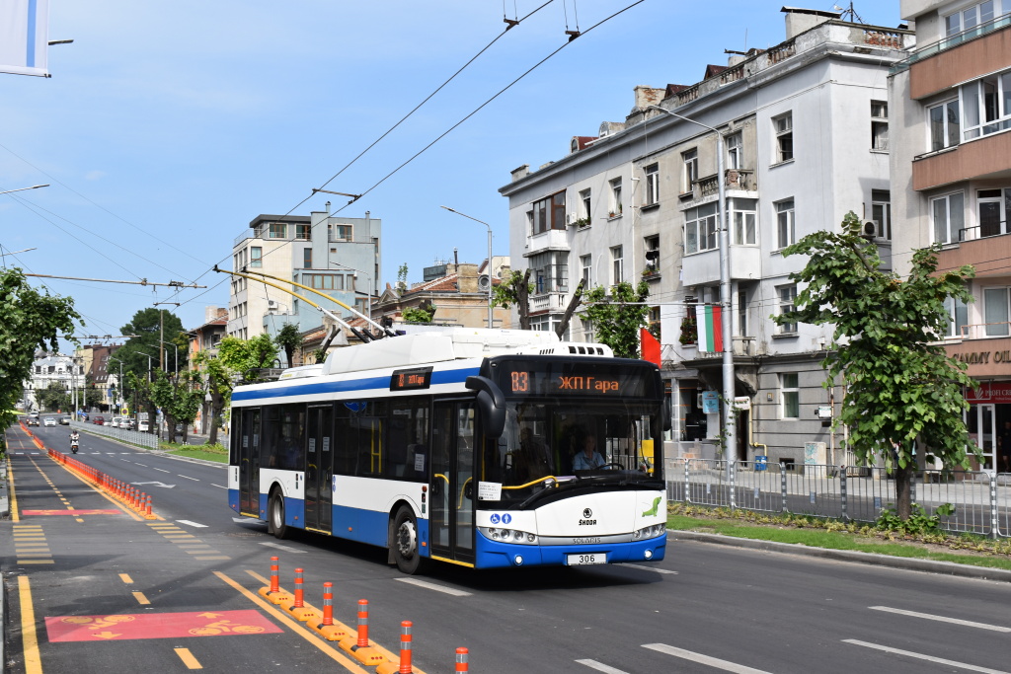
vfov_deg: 31.9
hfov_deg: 46.4
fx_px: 1180
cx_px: 506
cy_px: 337
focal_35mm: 42
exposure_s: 1/320
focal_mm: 28
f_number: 9
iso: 200
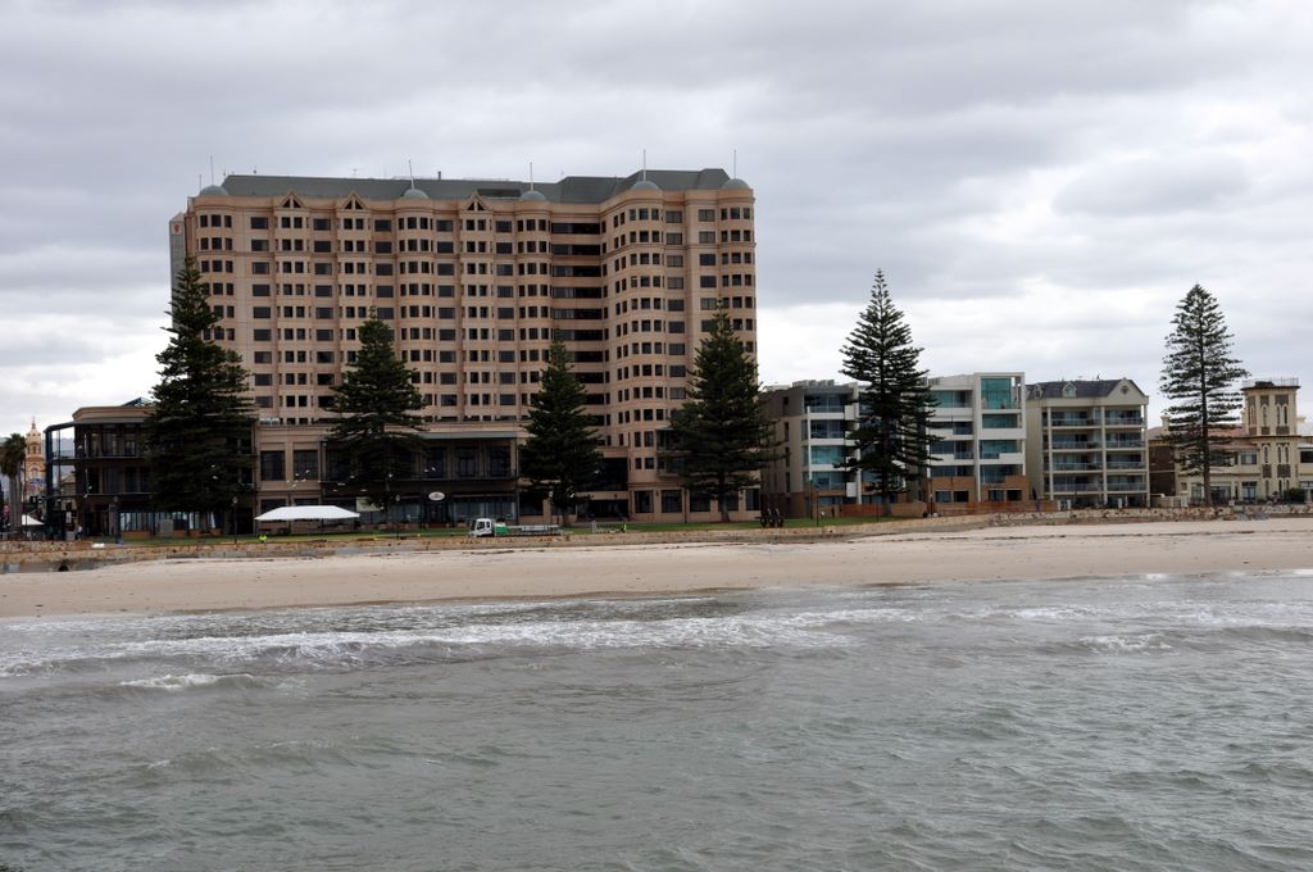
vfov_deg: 21.5
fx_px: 2295
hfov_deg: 31.9
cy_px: 436
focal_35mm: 63
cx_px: 656
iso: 200
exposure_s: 1/160
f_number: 13
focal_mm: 42
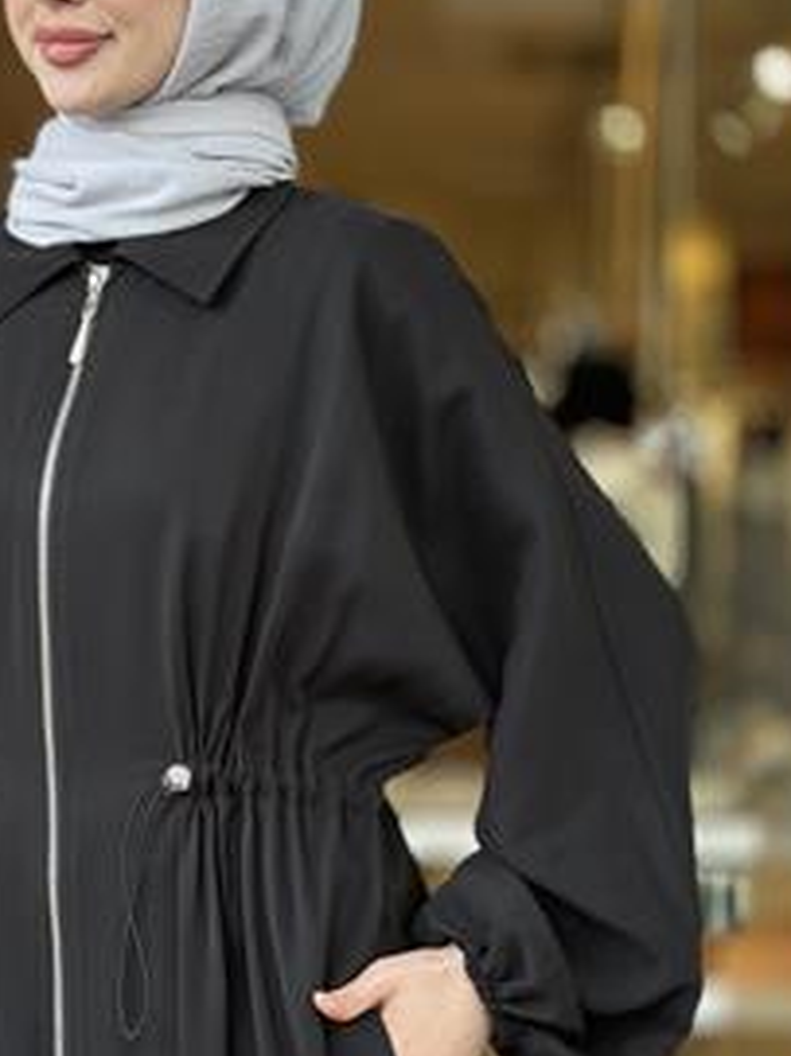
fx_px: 2805
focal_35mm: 92
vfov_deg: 21.3
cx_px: 109
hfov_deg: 15.9
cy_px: 588
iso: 125
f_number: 1.78
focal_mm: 6.86
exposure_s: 1/153
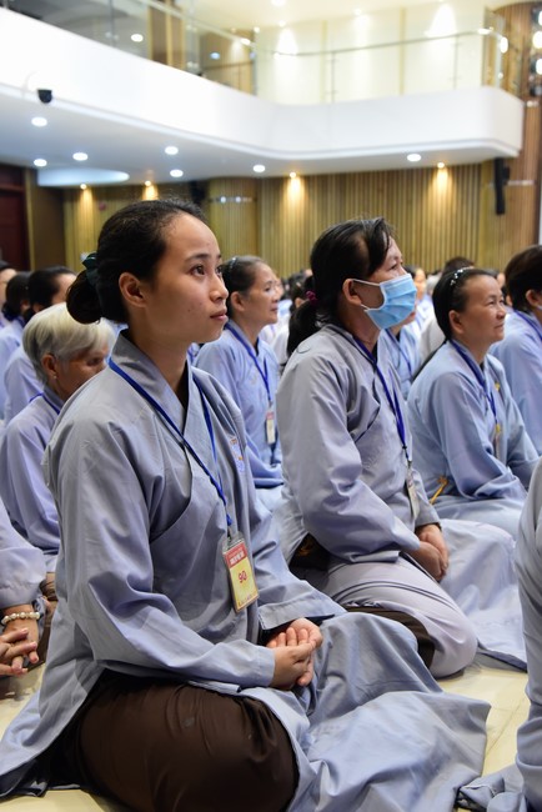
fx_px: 1038
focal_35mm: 46
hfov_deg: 29.3
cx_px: 271
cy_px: 406
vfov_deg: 42.7
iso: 3200
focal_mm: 46
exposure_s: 1/40
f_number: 5.6
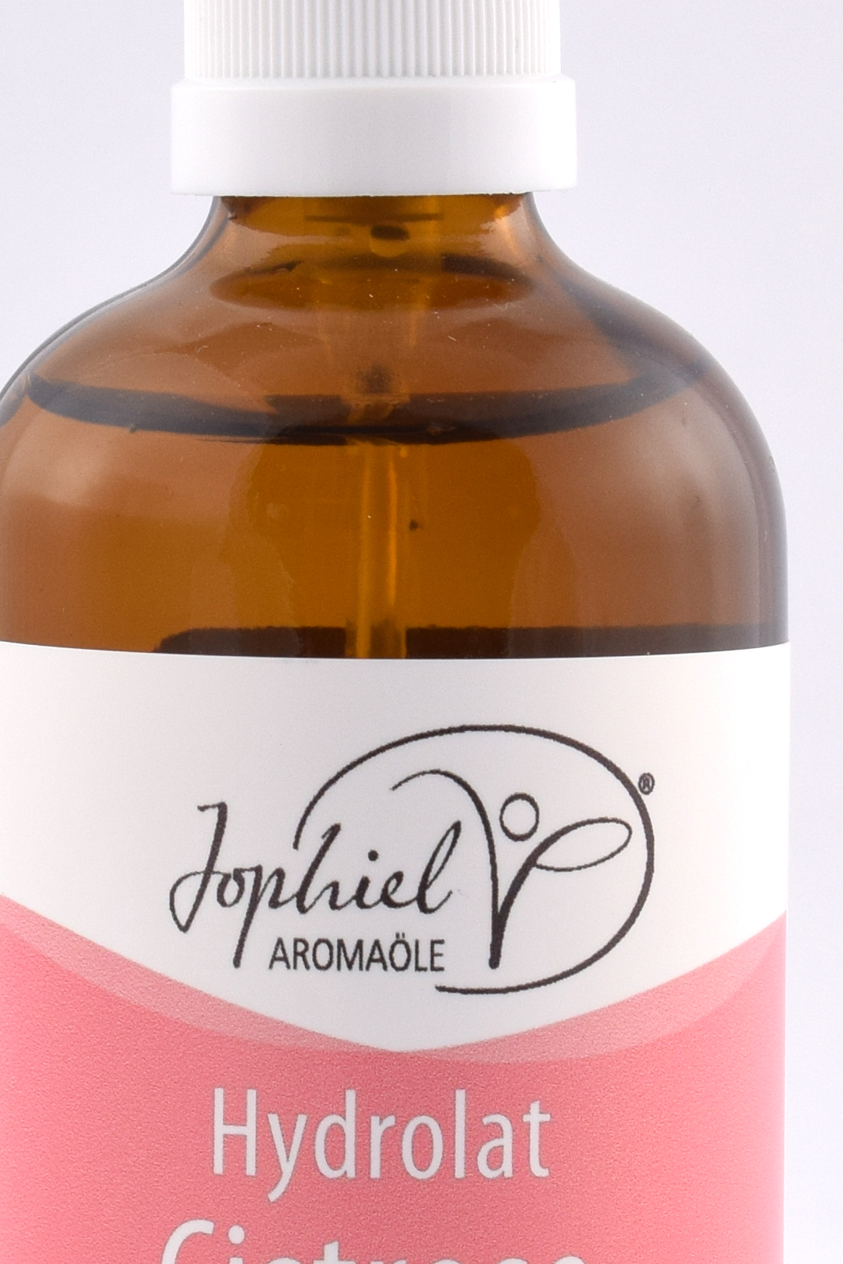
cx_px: 410
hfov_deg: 7.5
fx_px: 6396
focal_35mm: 182
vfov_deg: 11.3
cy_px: 660
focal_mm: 55
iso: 200
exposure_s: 1/125
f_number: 11
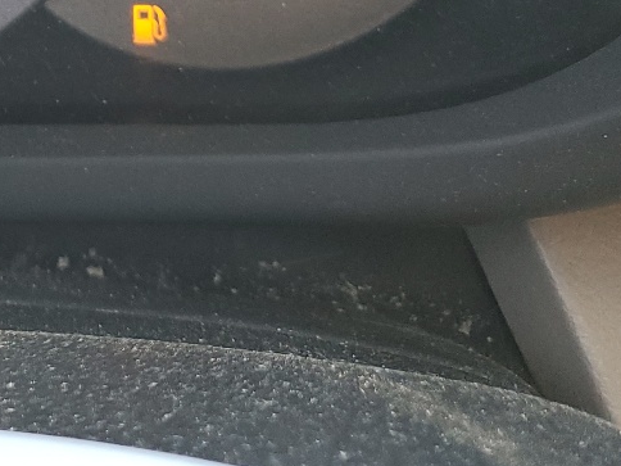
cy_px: -277
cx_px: -264
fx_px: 1543
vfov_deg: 15.5
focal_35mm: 86
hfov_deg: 20.1
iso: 78
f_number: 1.5
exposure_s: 1/120
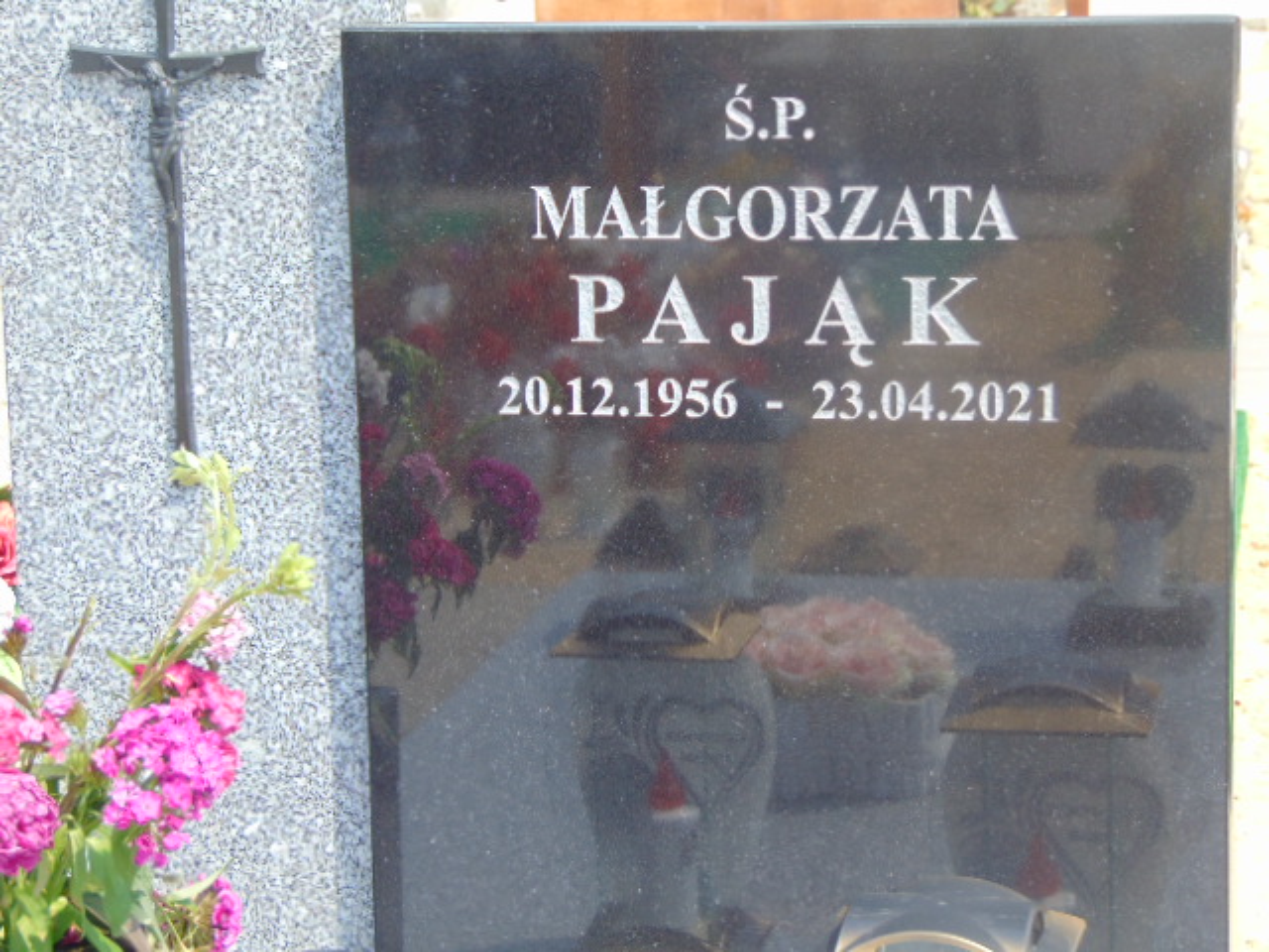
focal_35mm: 108
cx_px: 634
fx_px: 3959
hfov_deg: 18.2
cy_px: 476
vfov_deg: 13.7
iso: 80
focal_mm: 19.4
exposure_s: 1/400
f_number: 3.9
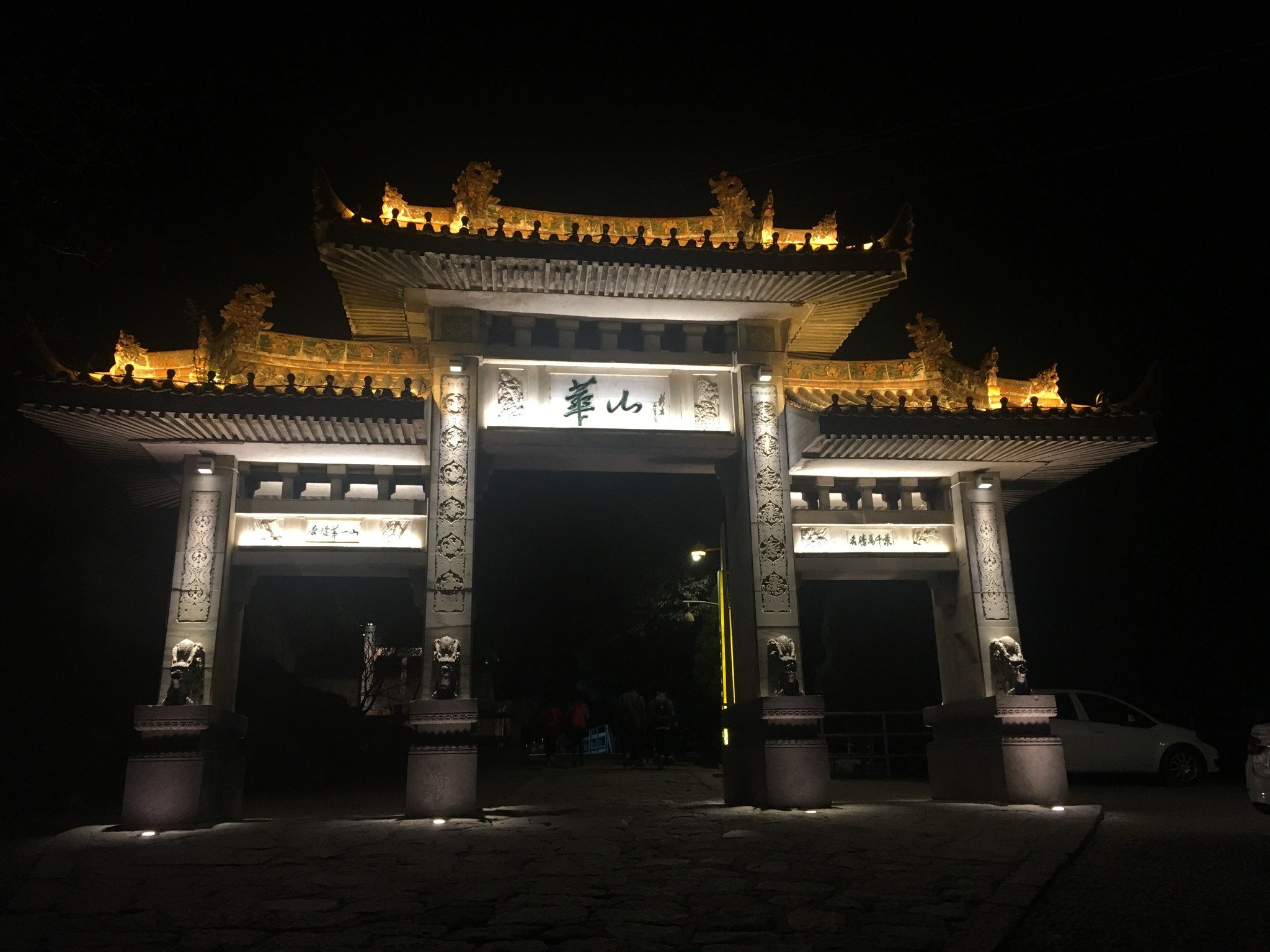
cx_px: 635
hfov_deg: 61.7
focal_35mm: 29
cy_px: 476
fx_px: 1064
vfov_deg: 48.2
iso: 125
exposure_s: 1/33
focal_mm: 4.15
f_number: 2.2
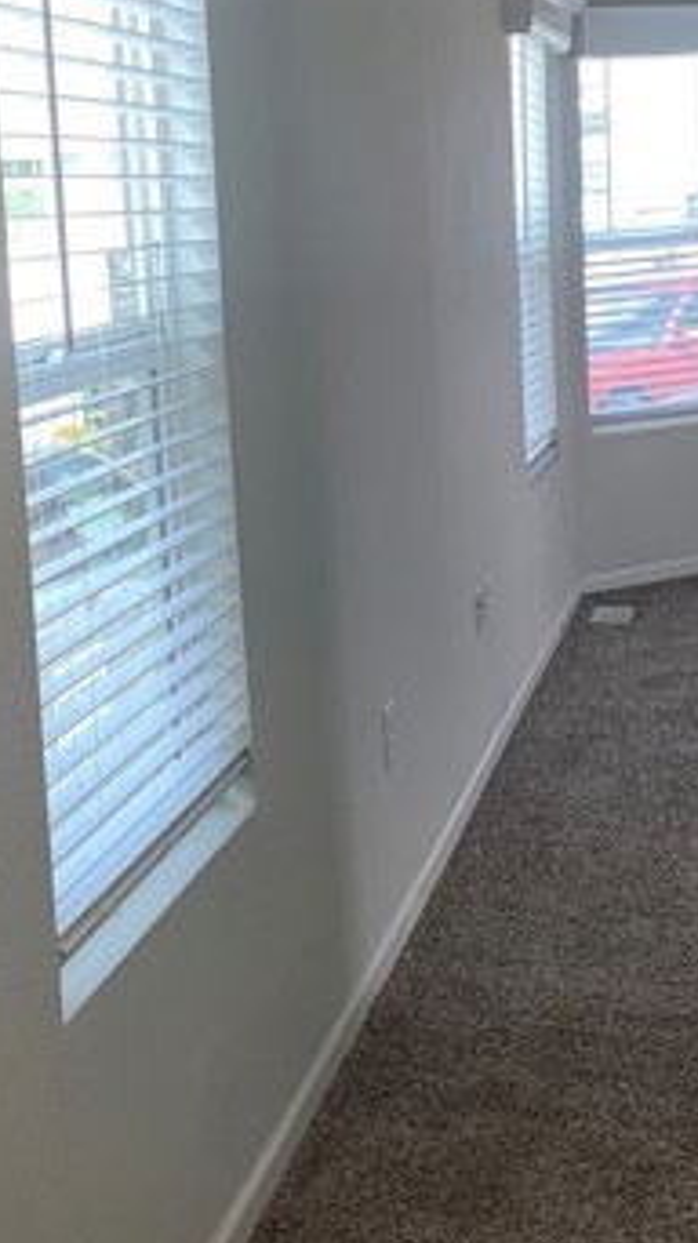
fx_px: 1746
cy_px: 443
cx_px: 185
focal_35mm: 53
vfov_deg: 38.9
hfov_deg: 22.4
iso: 32
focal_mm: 4.25
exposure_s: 1/120
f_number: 1.8
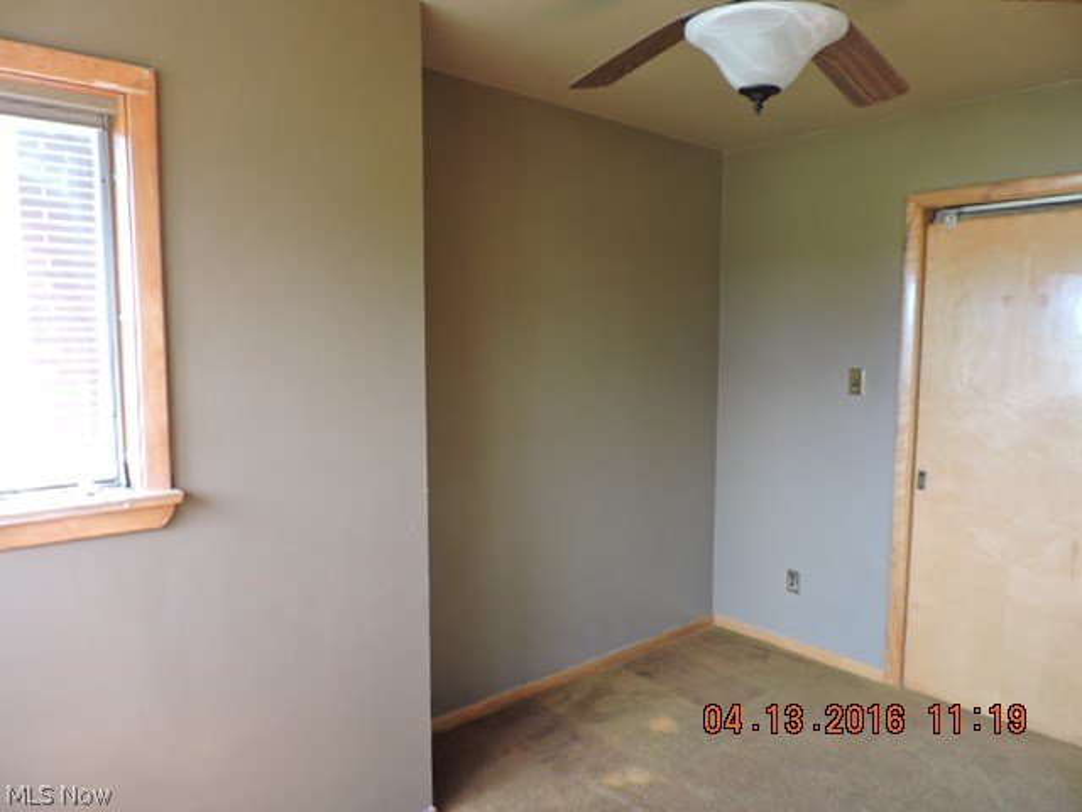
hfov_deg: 71.6
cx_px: 541
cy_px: 406
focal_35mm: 24
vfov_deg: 56.8
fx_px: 750
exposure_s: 1/30
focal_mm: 4.3
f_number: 3
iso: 320
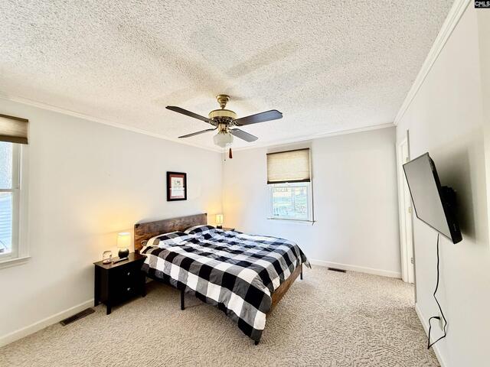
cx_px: 245
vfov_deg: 85.7
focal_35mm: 14
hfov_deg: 102.1
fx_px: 198
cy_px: 184
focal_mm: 2.22
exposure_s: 1/60
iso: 160
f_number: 2.2
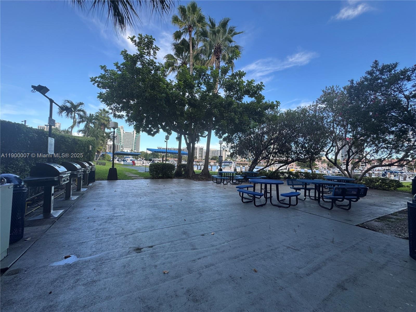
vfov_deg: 85.7
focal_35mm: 14
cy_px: 156
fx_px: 168
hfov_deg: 102.1
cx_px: 208
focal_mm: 2.22
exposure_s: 1/218
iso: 40
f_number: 2.2
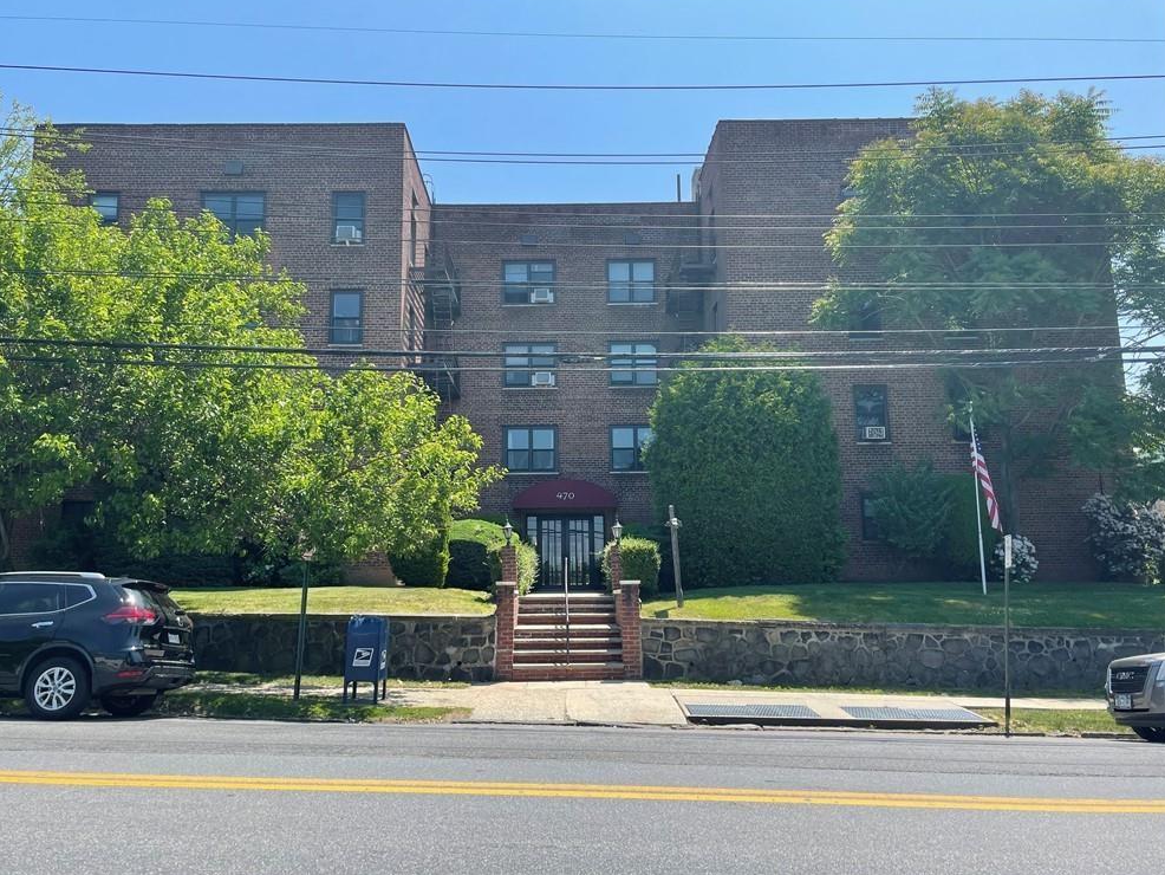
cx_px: 566
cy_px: 443
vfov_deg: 51.4
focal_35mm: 27
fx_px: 909
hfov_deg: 65.3
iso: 32
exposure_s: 1/2174
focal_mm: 4.2
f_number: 1.6
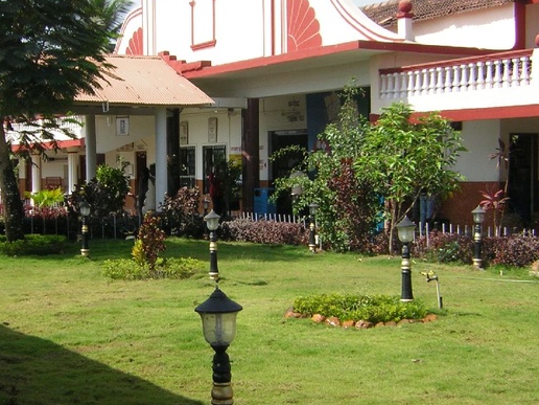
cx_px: 210
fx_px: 1043
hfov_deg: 28.9
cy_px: 223
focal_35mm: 67
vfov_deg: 21.9
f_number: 6.4
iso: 50
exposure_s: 1/154
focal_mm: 7.1
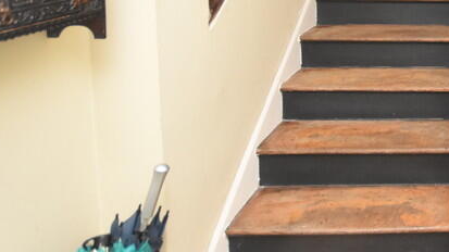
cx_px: 504
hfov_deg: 40.6
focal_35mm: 39
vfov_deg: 27.6
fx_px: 464
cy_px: -29
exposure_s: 1/60
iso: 2500
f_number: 4
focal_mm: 10
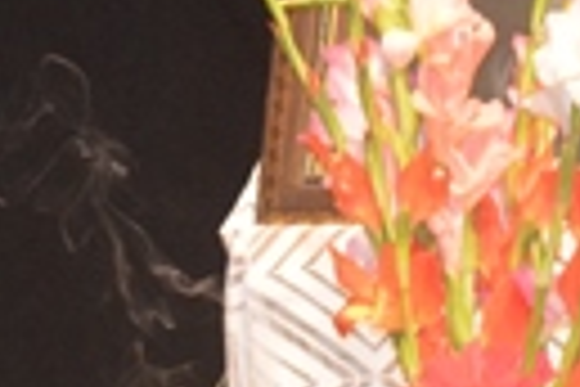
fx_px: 8297
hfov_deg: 4.0
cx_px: 558
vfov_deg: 2.7
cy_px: 367
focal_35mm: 515
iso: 2000
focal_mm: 48
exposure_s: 1/60
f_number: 5.3
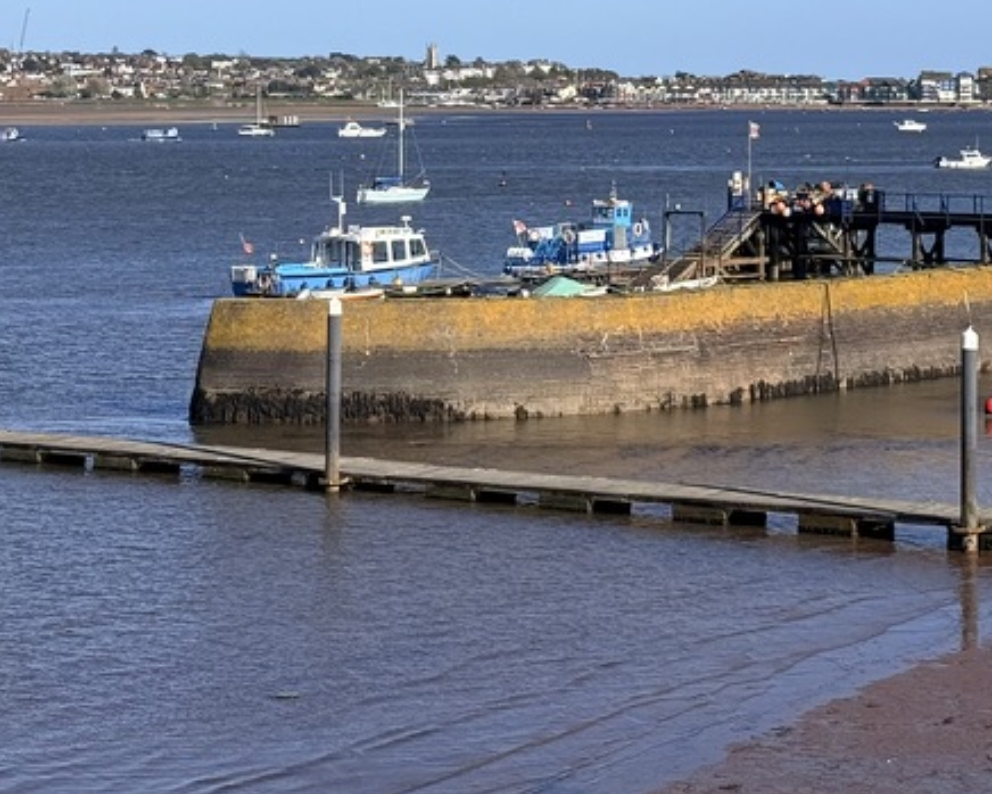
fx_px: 3230
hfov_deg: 17.4
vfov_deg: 13.9
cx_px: 655
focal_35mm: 110
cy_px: 91
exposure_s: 1/7874
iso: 64
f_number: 1.78
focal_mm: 6.76
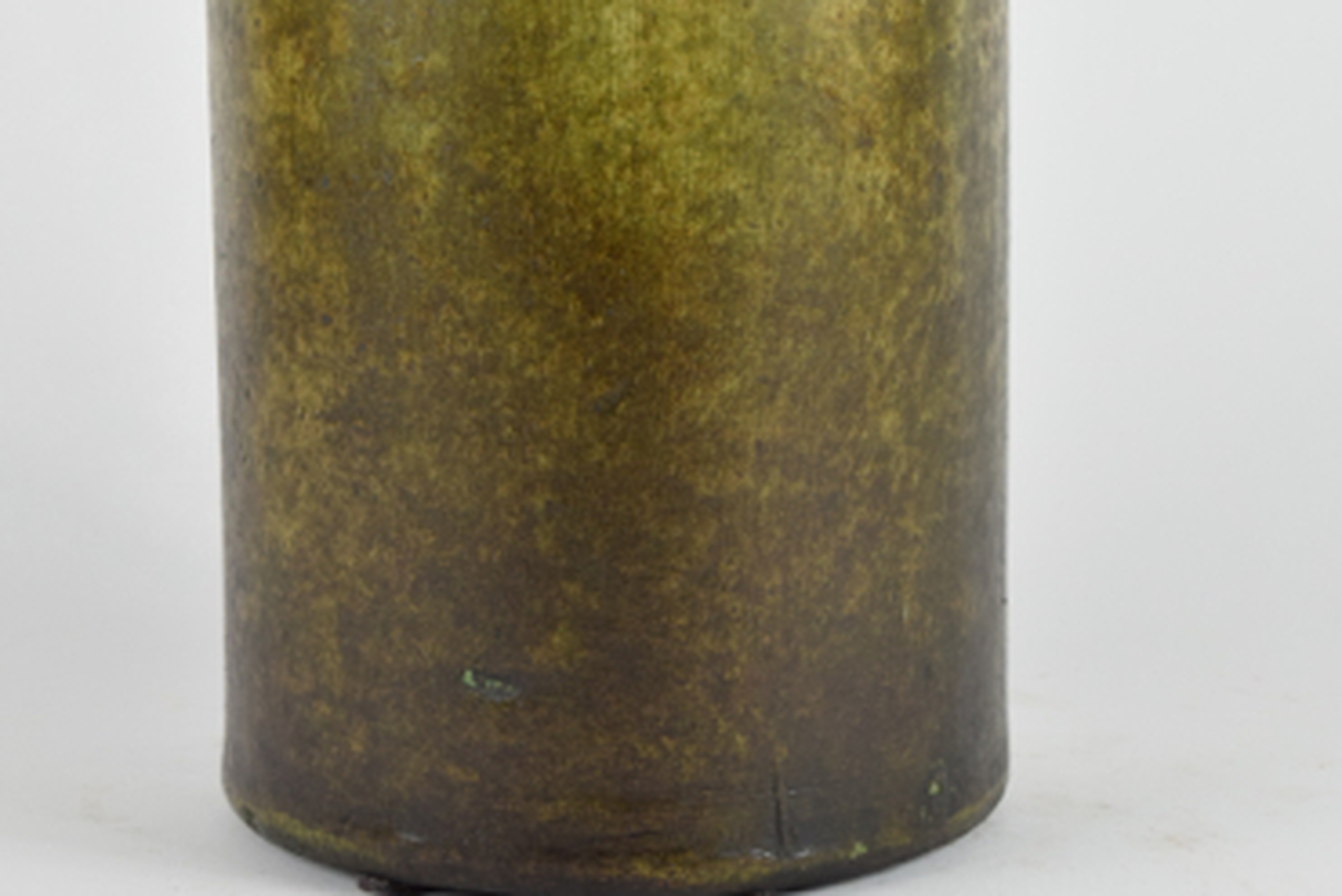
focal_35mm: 143
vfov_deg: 9.6
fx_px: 5328
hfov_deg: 14.4
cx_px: 617
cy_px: 209
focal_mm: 55
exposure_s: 1/125
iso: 800
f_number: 10
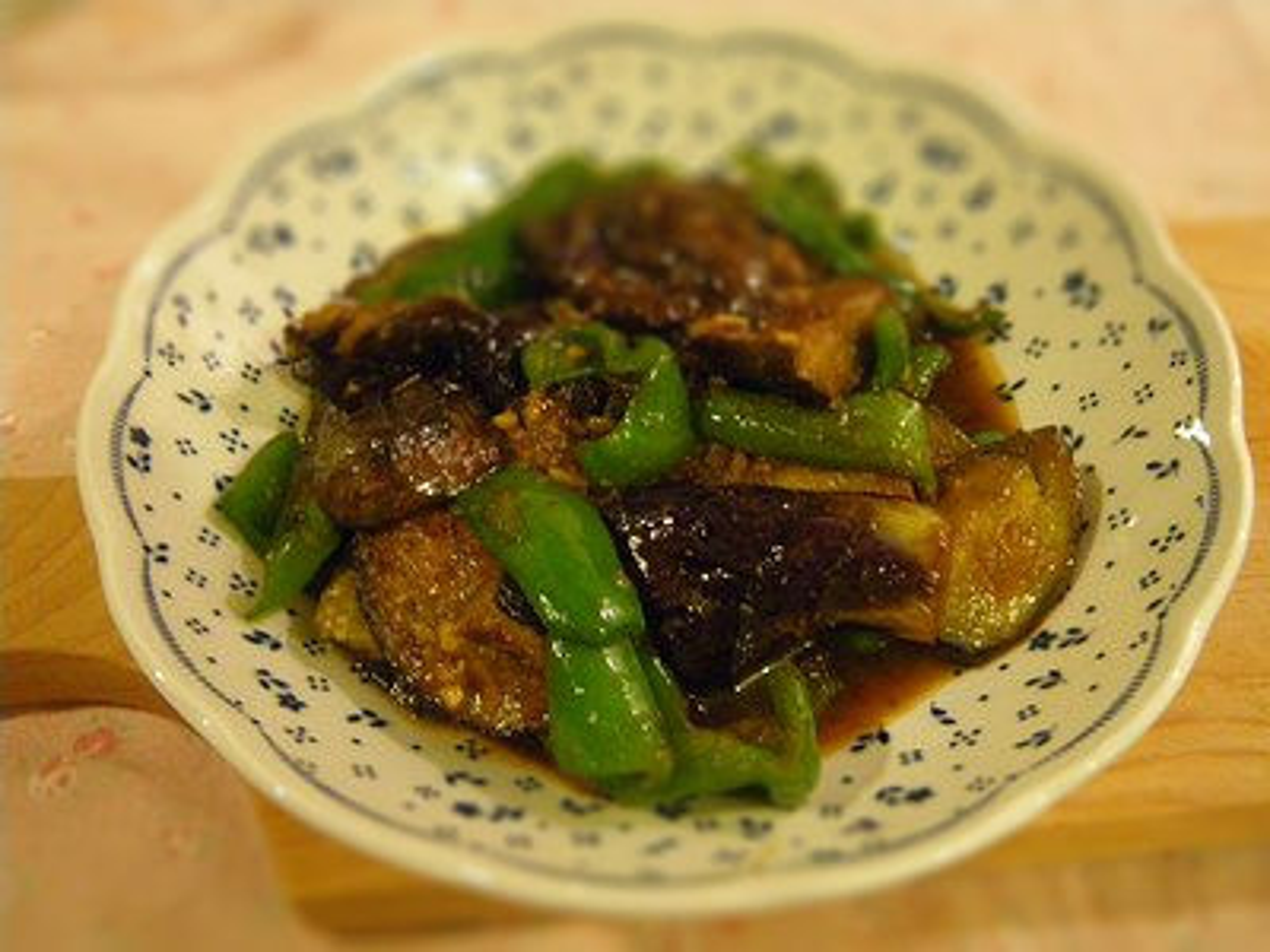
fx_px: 1247
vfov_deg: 41.8
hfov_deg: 54.0
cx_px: 635
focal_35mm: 34
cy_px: 476
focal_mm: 6.1
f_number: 3.8
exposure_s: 1/10
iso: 800
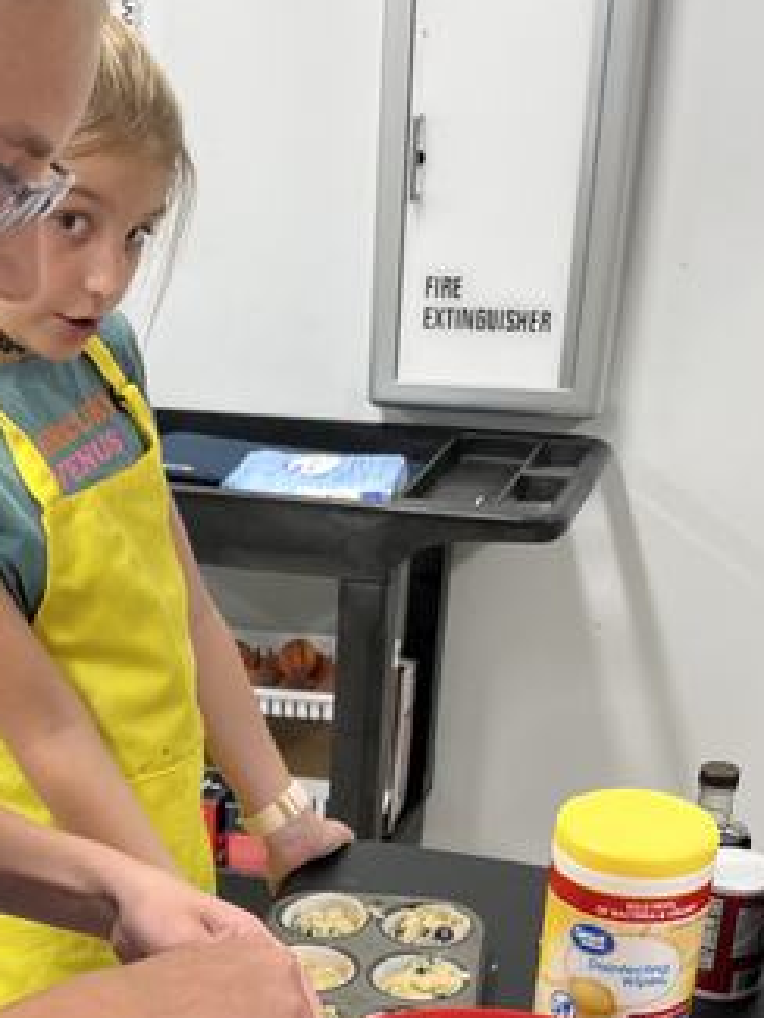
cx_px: 121
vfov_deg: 32.3
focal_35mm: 56
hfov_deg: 25.5
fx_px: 1647
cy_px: 958
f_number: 1.6
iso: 80
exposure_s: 1/60
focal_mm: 5.1
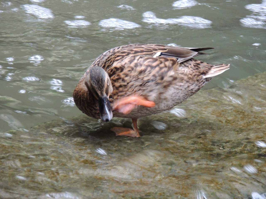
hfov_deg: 6.1
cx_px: 133
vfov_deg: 4.6
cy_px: 100
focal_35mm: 325
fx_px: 2497
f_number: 4.8
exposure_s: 1/30
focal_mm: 57.9
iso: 800
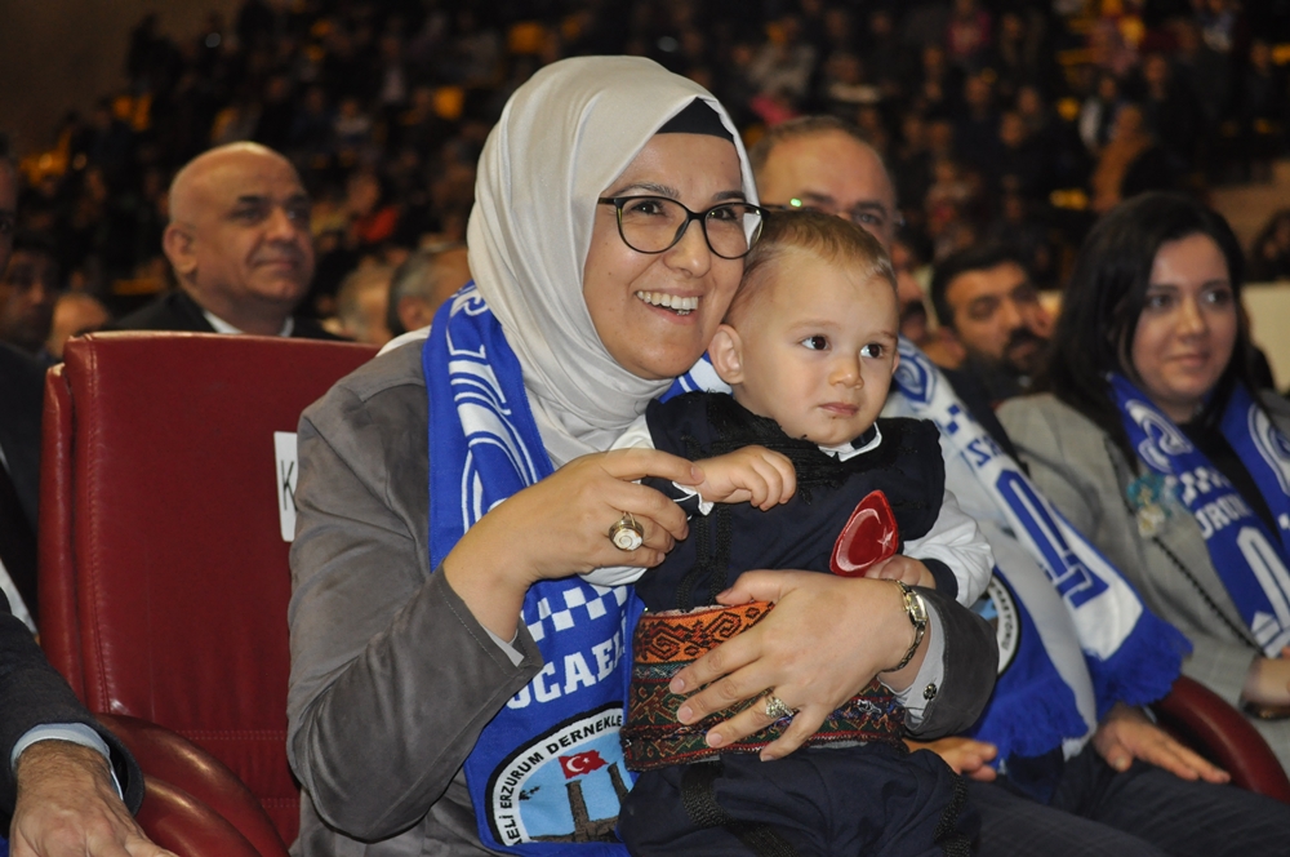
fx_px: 2952
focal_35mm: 82
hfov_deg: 24.6
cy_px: 428
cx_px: 645
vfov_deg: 16.5
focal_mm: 55
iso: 800
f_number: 4
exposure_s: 1/60
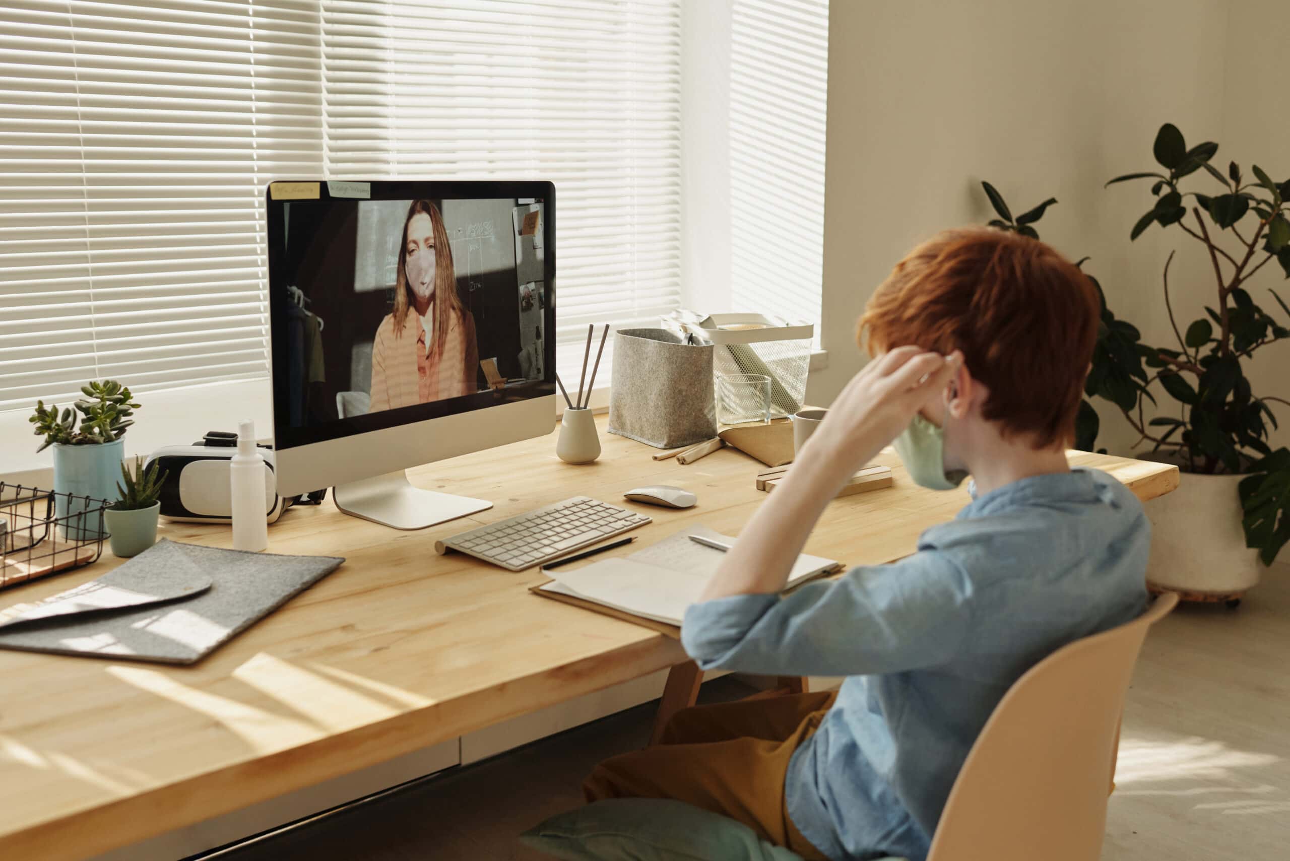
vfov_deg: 37.9
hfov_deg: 54.4
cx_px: 645
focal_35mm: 35
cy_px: 430
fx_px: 1255
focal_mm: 35
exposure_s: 1/500
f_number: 3.5
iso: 400
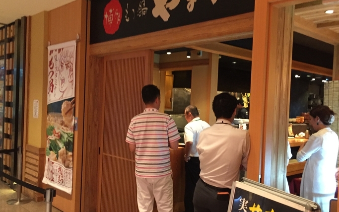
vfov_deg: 35.3
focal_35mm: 36
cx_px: 175
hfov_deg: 54.0
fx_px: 333
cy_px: 115
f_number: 2.2
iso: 250
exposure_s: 1/20
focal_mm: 4.15
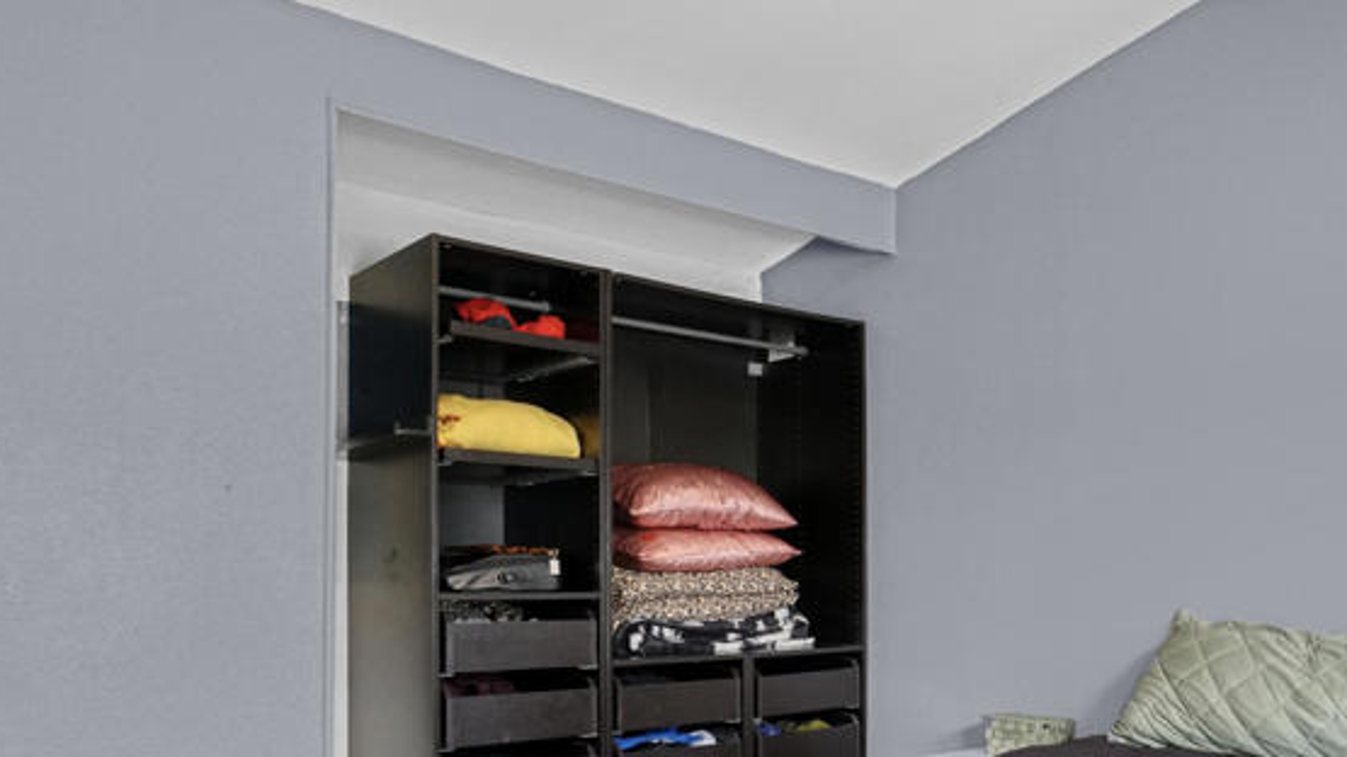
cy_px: 596
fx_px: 1036
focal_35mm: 29
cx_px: 937
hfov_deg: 63.7
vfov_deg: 38.8
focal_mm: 10
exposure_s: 1/50
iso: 3200
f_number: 4
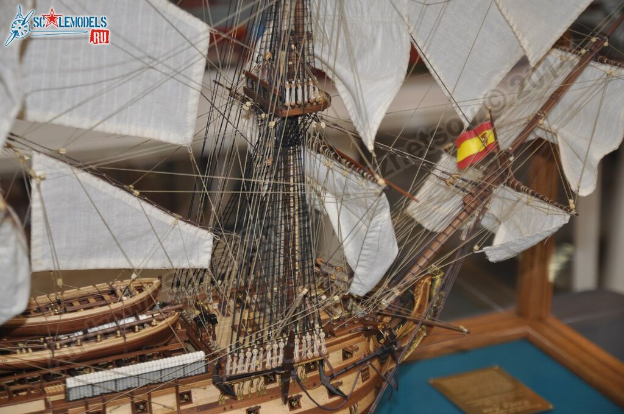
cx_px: 312
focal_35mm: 75
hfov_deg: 27.0
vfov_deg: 18.1
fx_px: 1298
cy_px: 207
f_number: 2.8
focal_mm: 50
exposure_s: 1/60
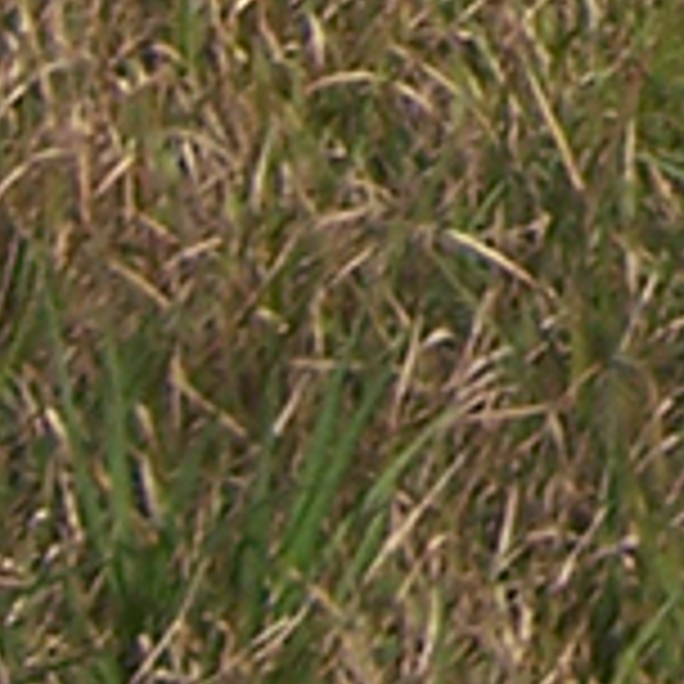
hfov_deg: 5.7
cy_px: -1674
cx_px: 1912
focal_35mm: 293
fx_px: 6550
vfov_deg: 5.5
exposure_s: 1/640
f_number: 4.5
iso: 80
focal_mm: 6.2
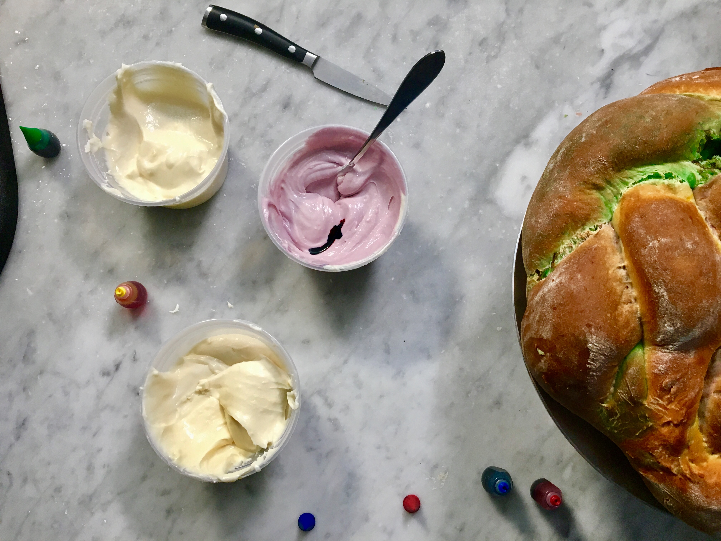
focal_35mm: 29
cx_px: 360
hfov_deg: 61.7
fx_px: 604
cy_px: 270
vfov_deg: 48.2
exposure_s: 1/30
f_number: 2.2
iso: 80
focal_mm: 4.15
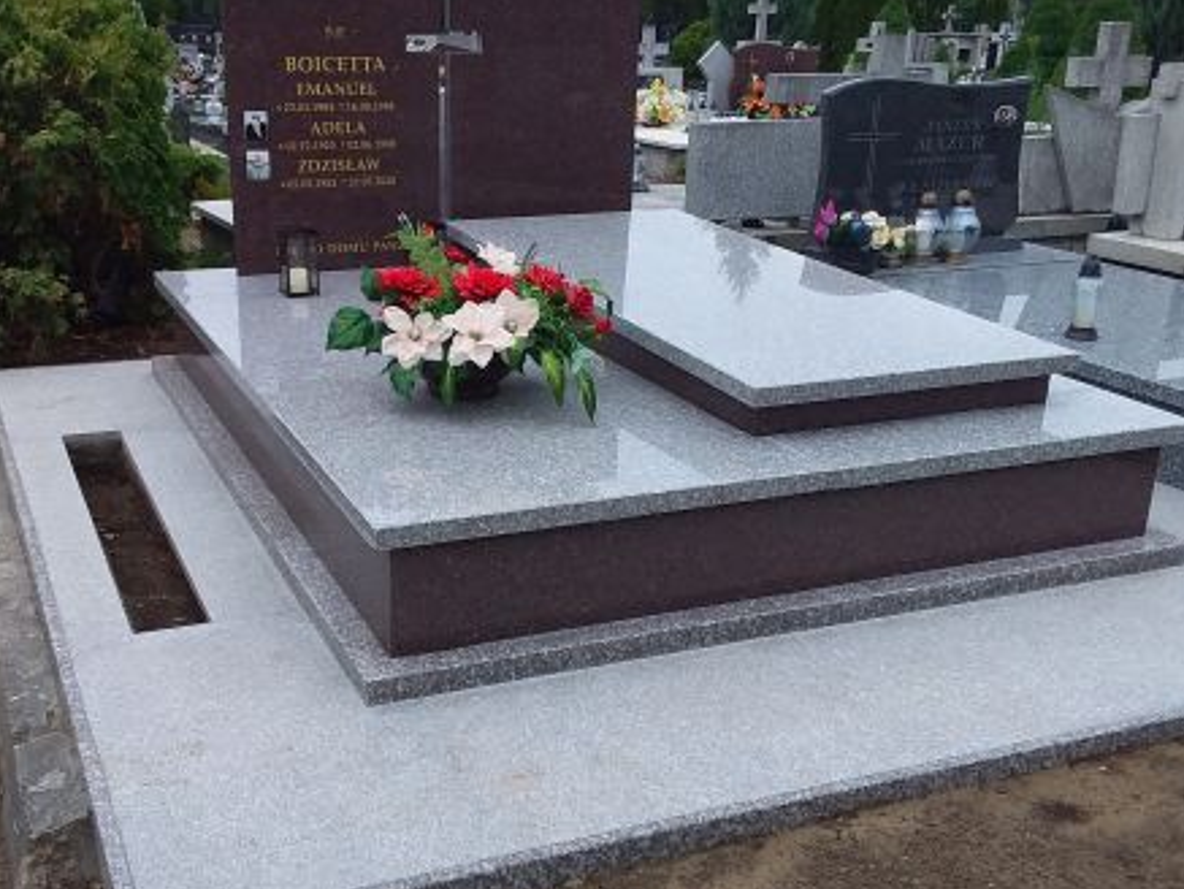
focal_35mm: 41
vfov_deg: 35.1
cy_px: 512
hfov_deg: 45.6
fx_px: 1403
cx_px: 512
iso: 40
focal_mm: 2.91
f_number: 1.9
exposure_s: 1/660
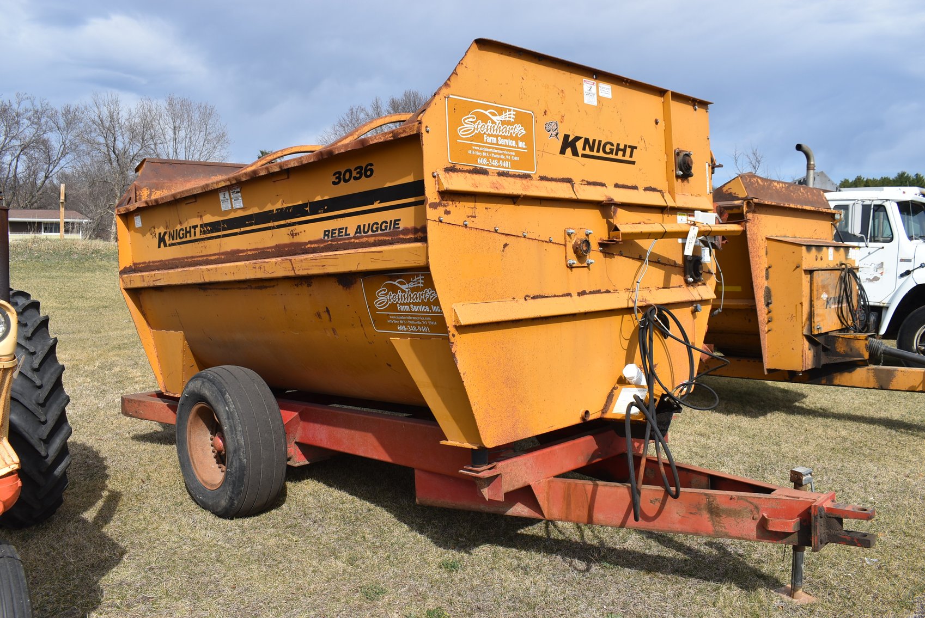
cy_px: 309
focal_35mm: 30
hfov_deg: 61.9
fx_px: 771
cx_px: 462
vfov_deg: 43.7
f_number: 8
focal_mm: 20
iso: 100
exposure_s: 1/250
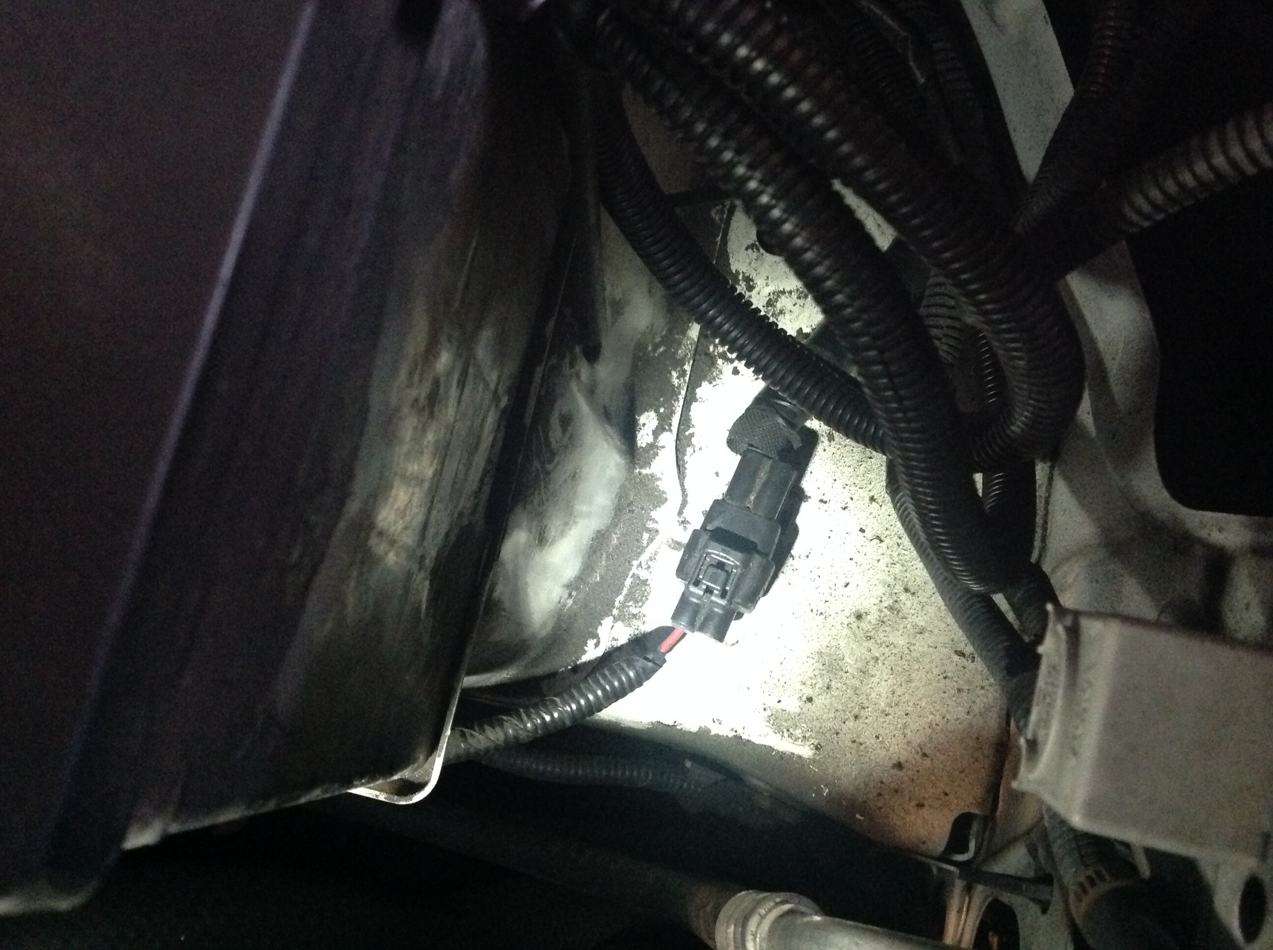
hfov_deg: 52.7
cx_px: 636
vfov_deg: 40.6
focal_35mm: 35
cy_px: 475
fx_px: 1285
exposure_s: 1/15
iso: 800
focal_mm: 4.28
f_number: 2.4
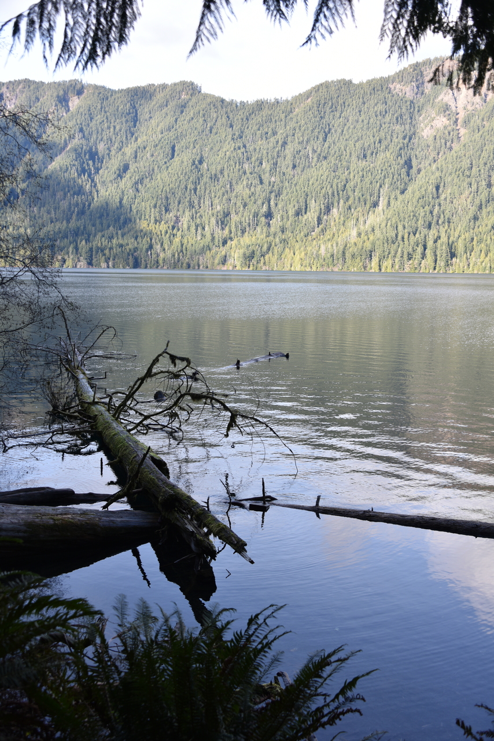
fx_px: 782
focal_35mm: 38
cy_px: 370
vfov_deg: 50.7
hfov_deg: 35.1
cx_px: 247
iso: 100
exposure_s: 1/125
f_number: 5.6
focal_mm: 38
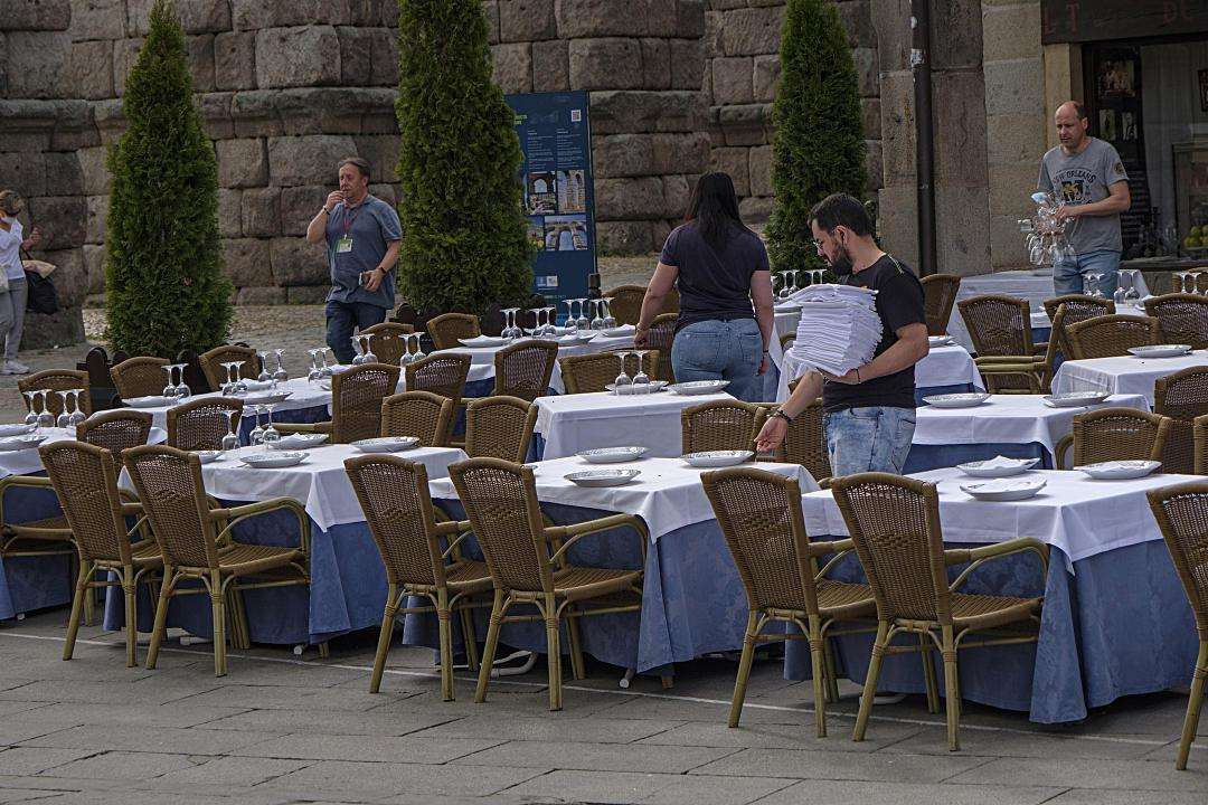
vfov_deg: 11.4
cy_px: 402
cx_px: 604
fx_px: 4026
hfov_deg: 17.1
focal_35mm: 120
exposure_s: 1/640
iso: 320
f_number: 5.6
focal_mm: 80
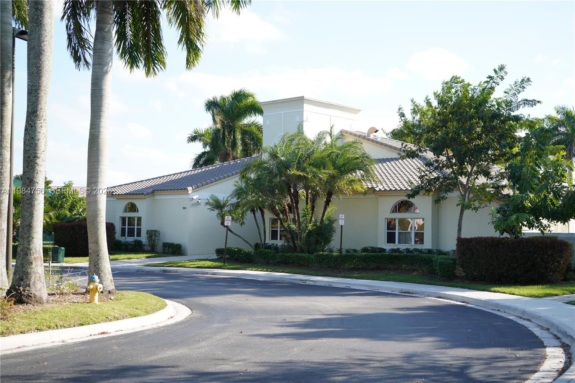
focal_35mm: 47
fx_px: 750
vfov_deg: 28.6
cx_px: 288
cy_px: 192
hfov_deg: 41.9
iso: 100
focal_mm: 47
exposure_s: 1/160
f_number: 5.6
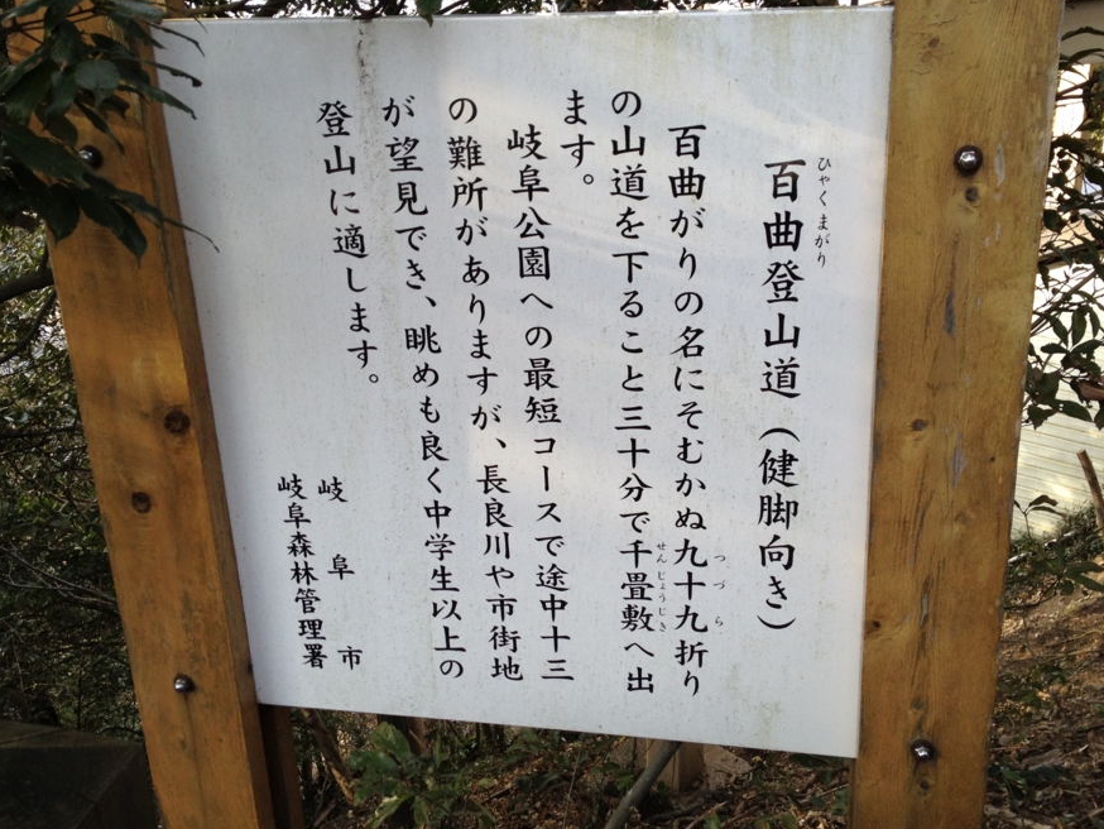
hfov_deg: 45.7
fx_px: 1308
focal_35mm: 41
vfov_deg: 35.1
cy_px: 378
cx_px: 589
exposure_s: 1/125
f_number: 2.4
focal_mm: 4.28
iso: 64
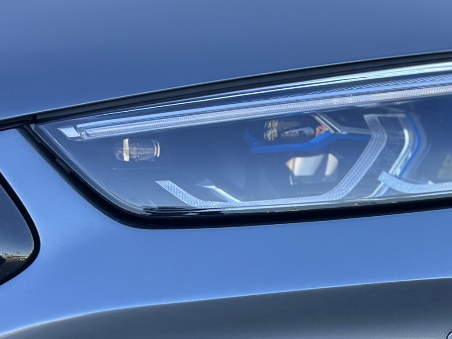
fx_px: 1567
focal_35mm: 120
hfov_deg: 15.8
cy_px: 240
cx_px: 551
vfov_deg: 12.3
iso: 80
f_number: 1.78
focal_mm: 6.86
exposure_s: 1/724
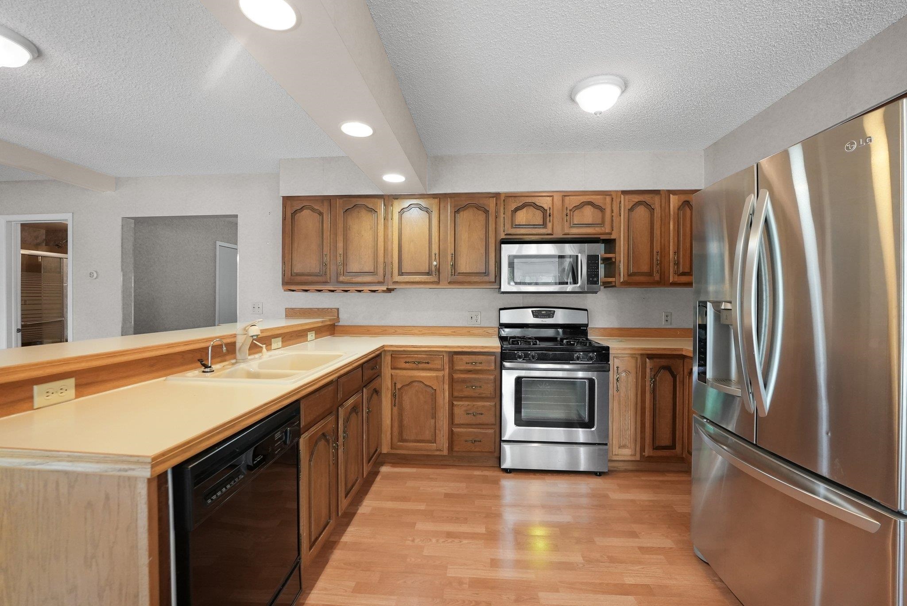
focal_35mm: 14
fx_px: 353
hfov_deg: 104.2
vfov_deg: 81.3
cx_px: 454
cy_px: 303
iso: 10000
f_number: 4.5
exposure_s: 1/125
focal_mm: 14
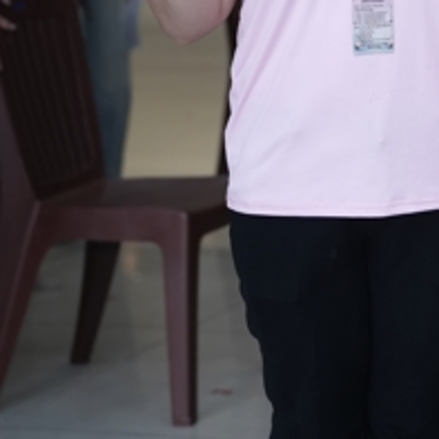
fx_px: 2095
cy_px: -1
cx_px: 622
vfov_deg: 11.8
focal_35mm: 146
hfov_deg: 11.5
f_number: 2.5
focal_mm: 52
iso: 500
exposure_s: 1/250
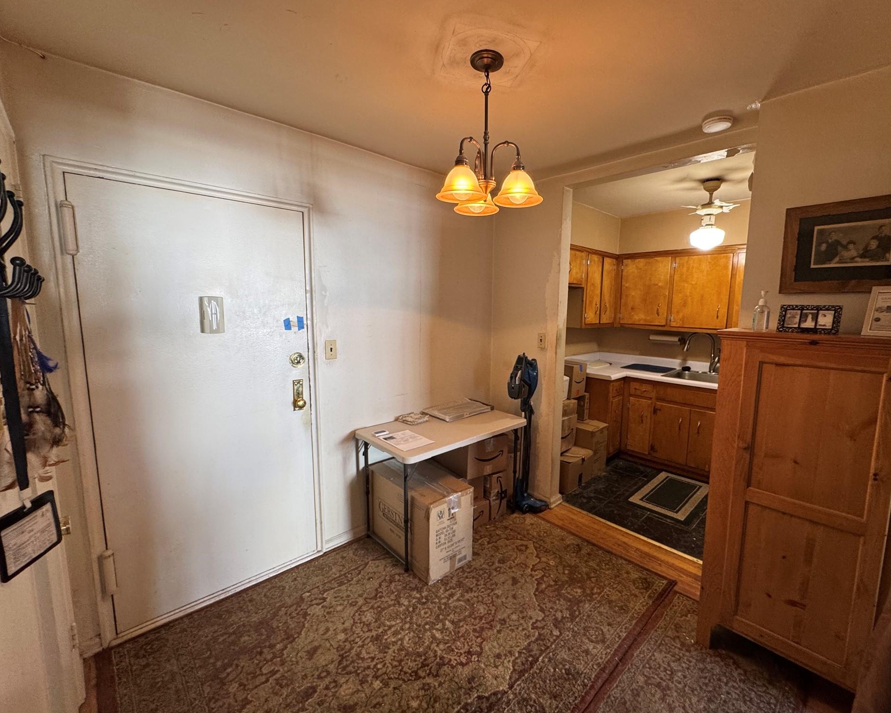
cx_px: 479
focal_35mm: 15
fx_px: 396
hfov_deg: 96.6
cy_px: 355
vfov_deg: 84.0
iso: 200
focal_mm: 2.22
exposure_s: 1/60
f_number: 2.2
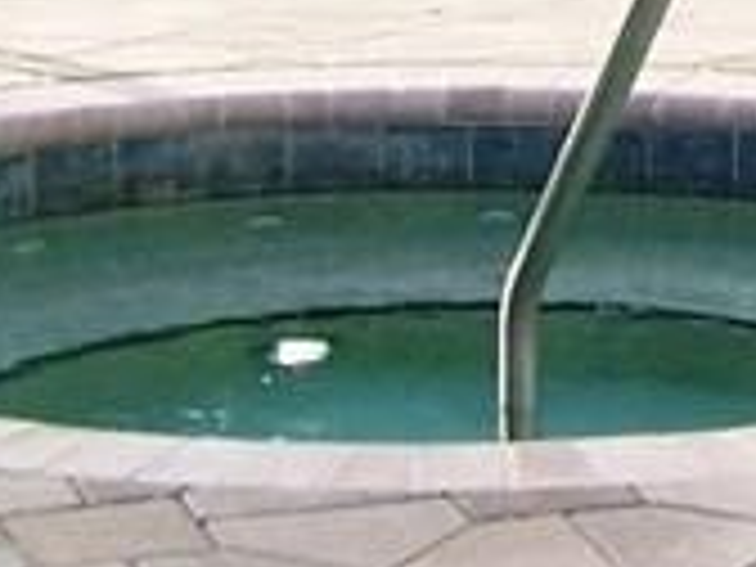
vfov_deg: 6.9
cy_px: -684
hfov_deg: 9.0
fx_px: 4521
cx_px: 1557
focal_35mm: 207
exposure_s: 1/350
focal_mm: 5.6
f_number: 2.7
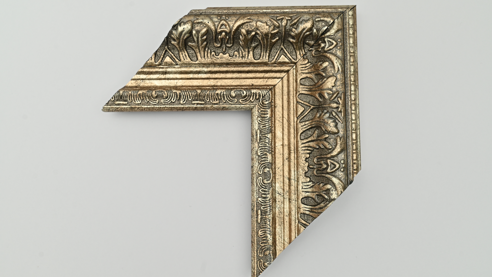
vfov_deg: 32.0
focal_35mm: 37
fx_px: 483
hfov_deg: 54.0
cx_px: 247
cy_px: 148
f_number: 7.1
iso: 640
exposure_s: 1/200
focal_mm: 35
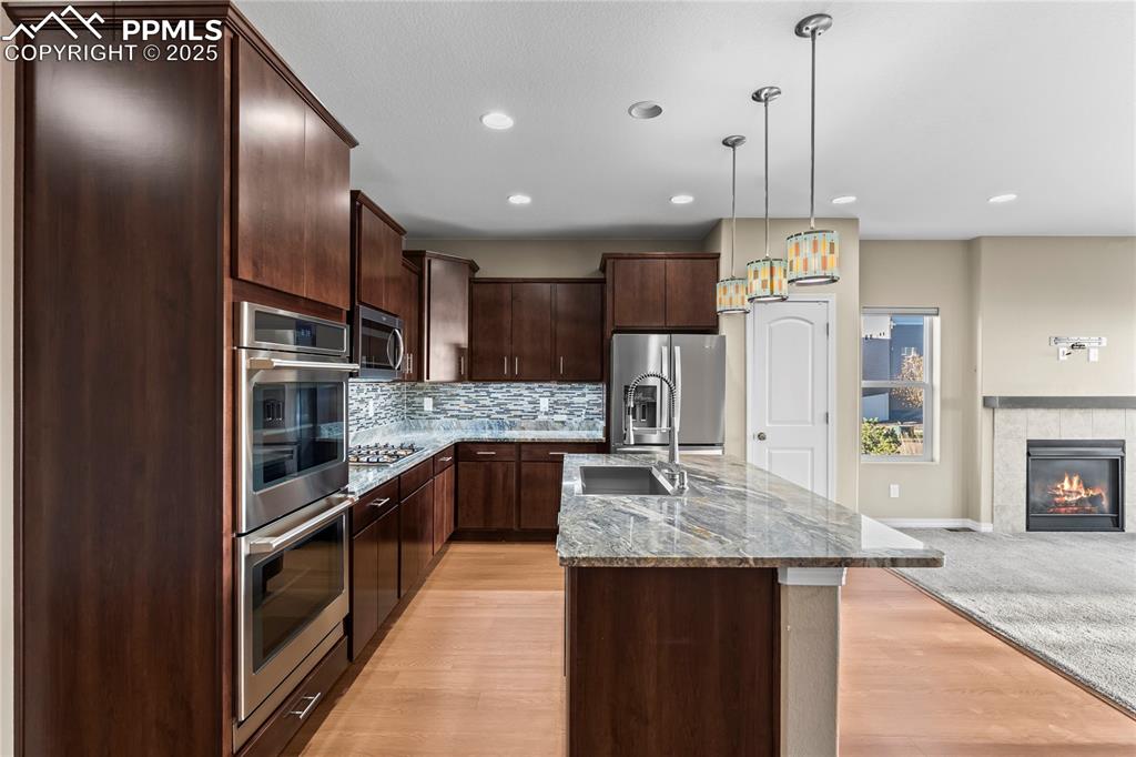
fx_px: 539
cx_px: 568
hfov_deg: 93.0
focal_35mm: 17
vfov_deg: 70.1
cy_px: 378
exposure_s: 1/1.25
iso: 500
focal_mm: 17.1
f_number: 8
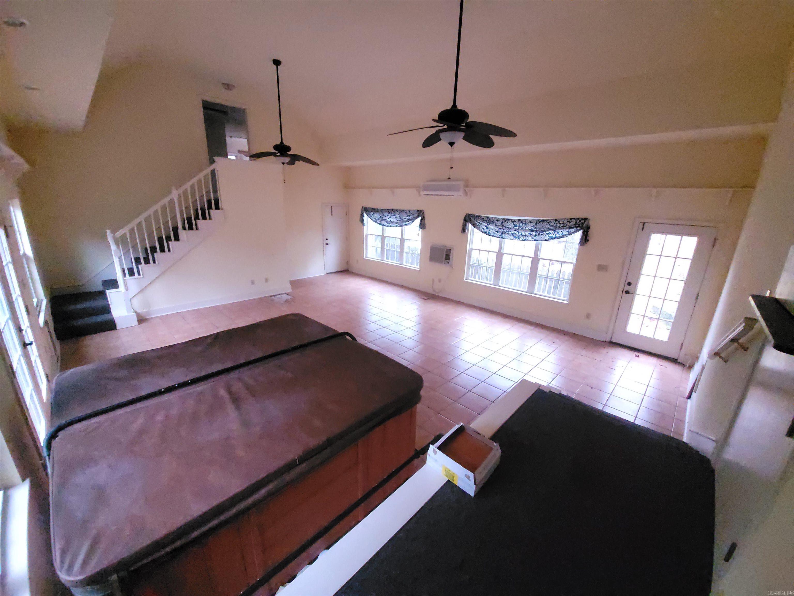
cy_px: 298
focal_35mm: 13
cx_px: 397
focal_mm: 1.74
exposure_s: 1/30
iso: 1600
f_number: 2.2
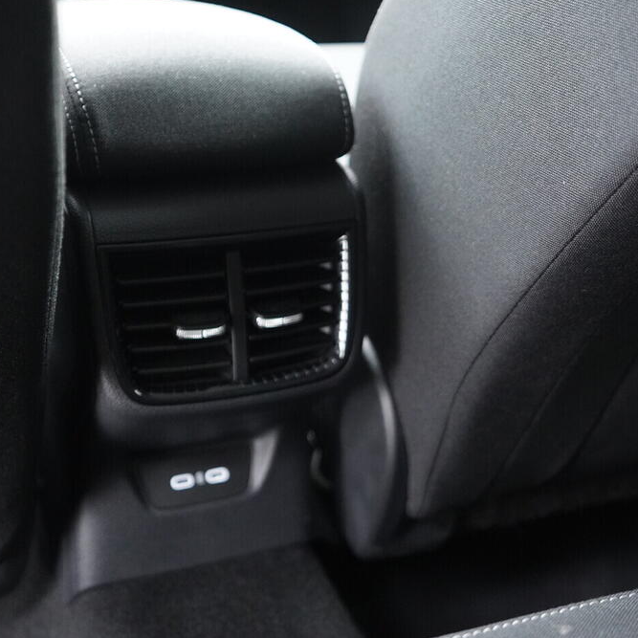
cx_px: 262
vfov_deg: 36.1
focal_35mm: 47
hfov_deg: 36.0
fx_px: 980
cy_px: 316
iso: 3200
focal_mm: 24
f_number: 2.8
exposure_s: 1/40
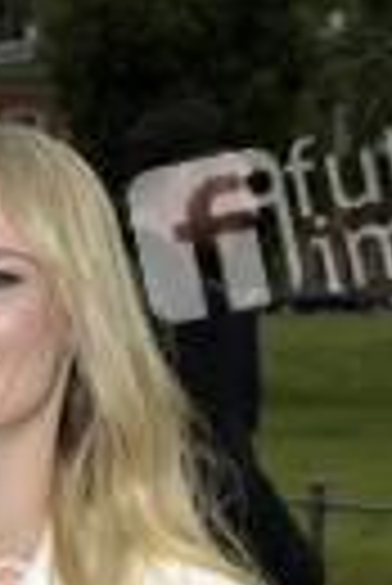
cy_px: 891
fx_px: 2508
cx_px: -50
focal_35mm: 154
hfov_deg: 8.9
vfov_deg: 12.6
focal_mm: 50
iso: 250
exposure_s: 1/200
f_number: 8
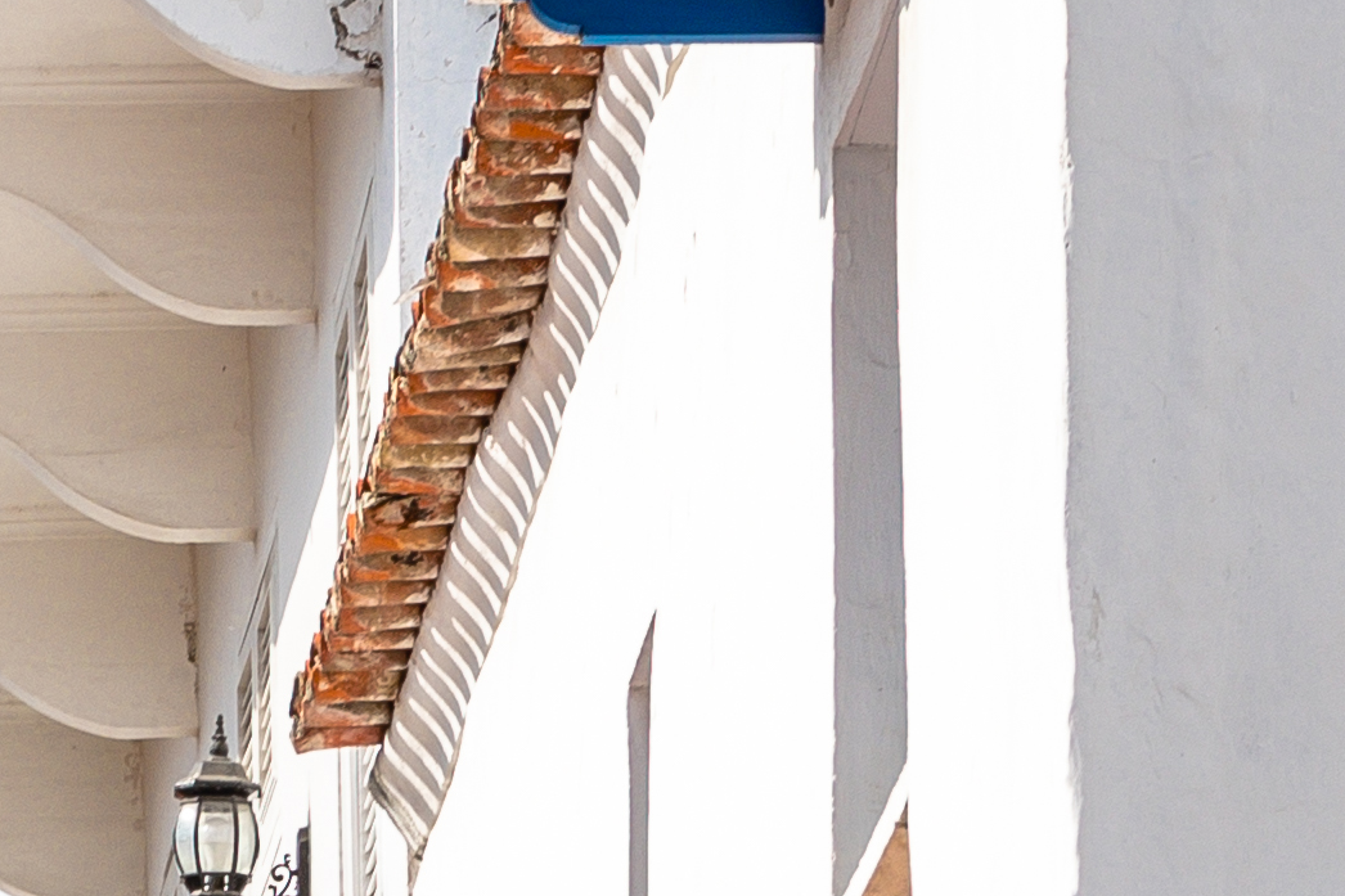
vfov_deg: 2.1
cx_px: -1661
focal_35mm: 639
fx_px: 23868
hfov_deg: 3.2
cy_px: 2256
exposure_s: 1/320
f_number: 8
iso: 100
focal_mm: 80
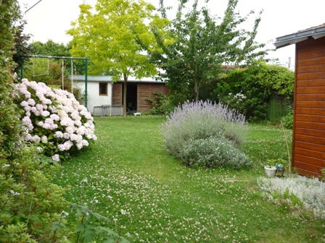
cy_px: 122
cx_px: 162
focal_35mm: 33
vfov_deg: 42.9
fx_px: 310
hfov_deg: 55.4
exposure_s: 1/400
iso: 100
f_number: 2.8
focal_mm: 5.5
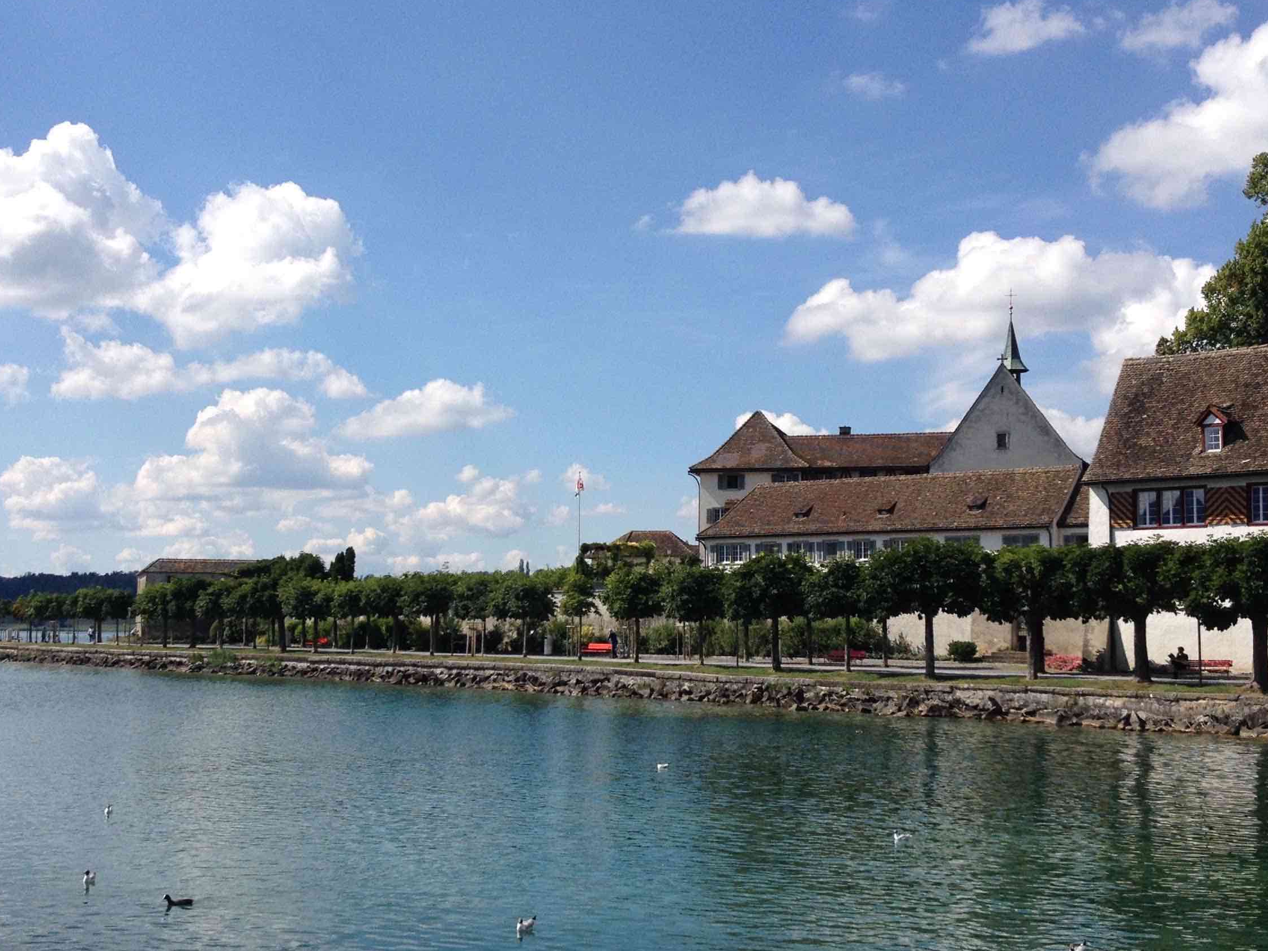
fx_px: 1868
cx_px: 584
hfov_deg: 37.5
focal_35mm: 51
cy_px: 486
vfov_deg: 28.6
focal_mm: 4.28
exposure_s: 1/2513
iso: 50
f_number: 2.4
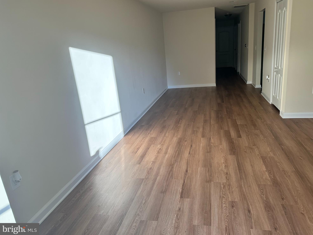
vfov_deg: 54.9
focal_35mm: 25
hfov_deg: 69.4
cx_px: 163
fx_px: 226
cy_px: 114
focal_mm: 6.86
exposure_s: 1/160
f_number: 1.78
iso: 100
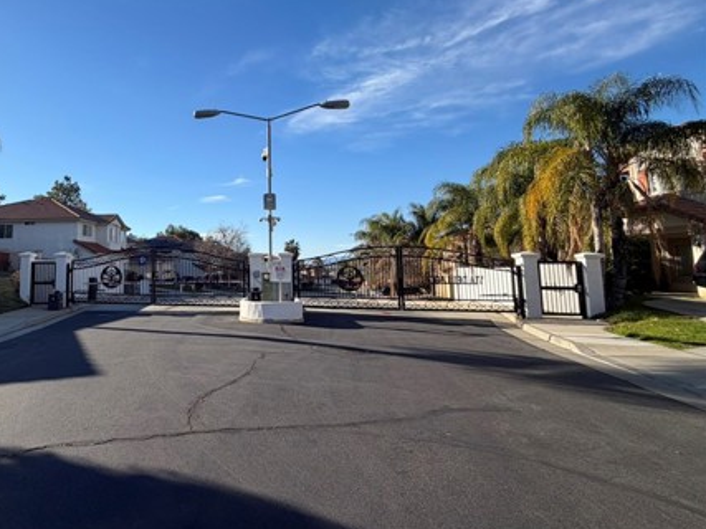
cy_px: 218
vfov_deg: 63.0
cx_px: 179
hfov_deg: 73.6
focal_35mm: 21
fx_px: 428
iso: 25
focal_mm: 2.22
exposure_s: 1/770
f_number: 2.2
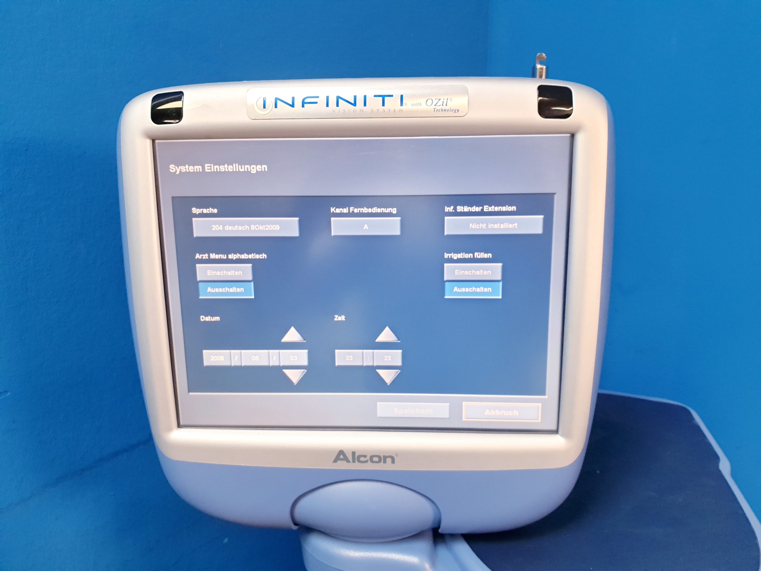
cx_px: 380
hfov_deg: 67.3
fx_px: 572
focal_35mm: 26
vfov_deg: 53.1
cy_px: 286
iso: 250
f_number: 2.4
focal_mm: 4.3
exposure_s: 1/50
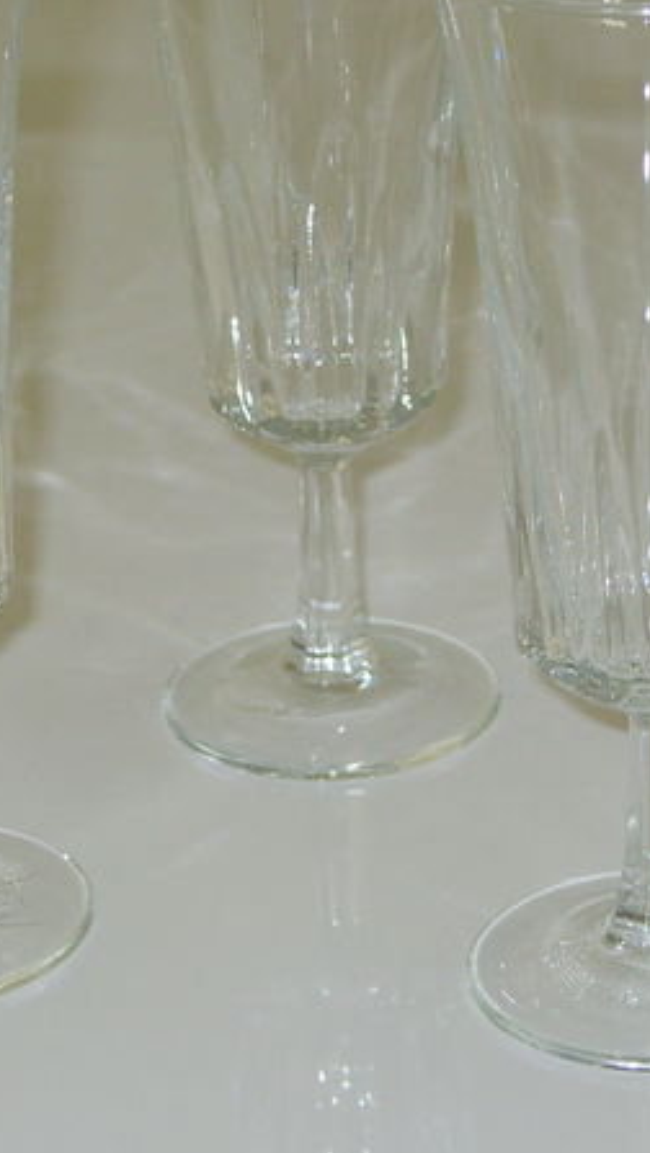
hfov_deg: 8.0
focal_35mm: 151
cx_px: 653
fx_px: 4619
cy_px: 490
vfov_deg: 14.2
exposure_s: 1/45
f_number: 3.8
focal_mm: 13
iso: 100
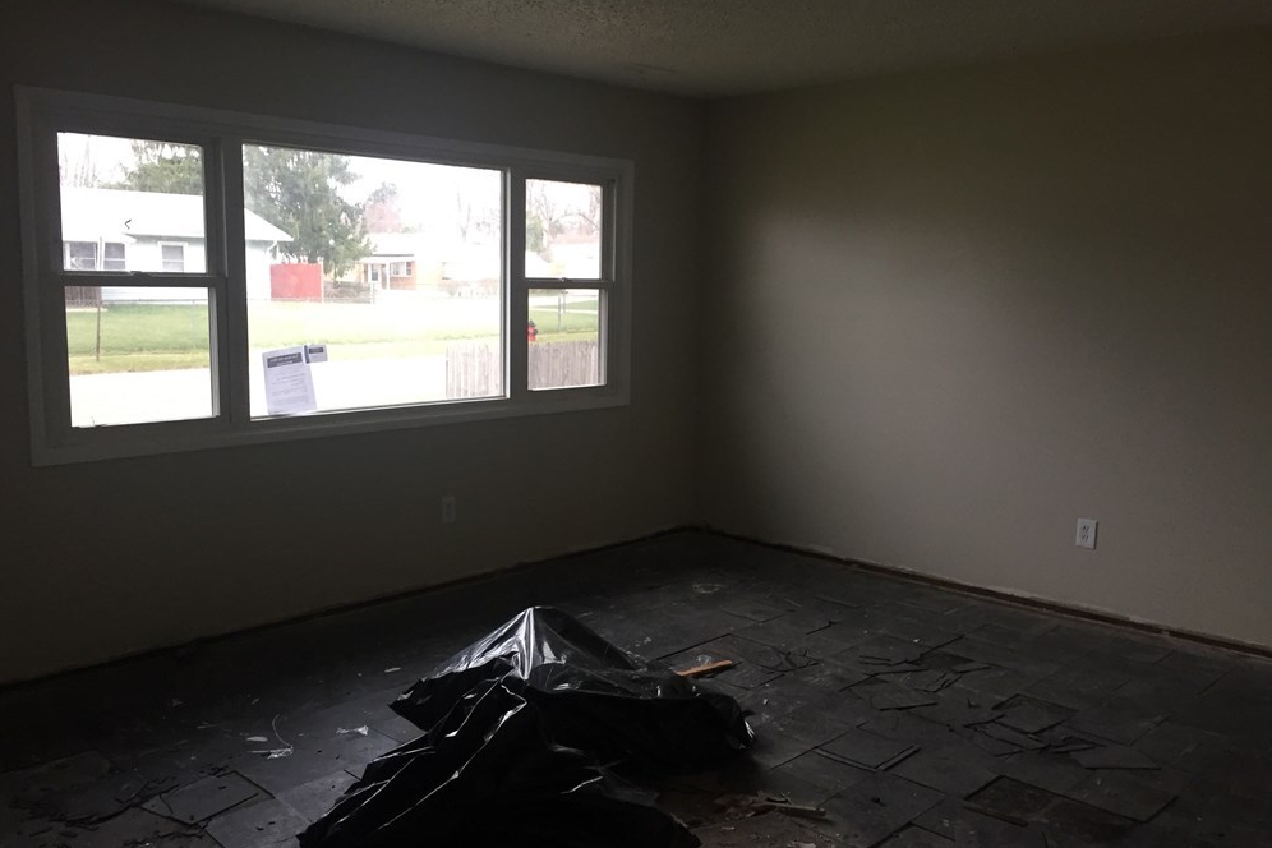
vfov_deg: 42.3
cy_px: 423
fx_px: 1095
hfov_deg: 60.3
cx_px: 630
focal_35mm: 31
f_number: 2.2
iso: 100
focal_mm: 4.15
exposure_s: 1/30
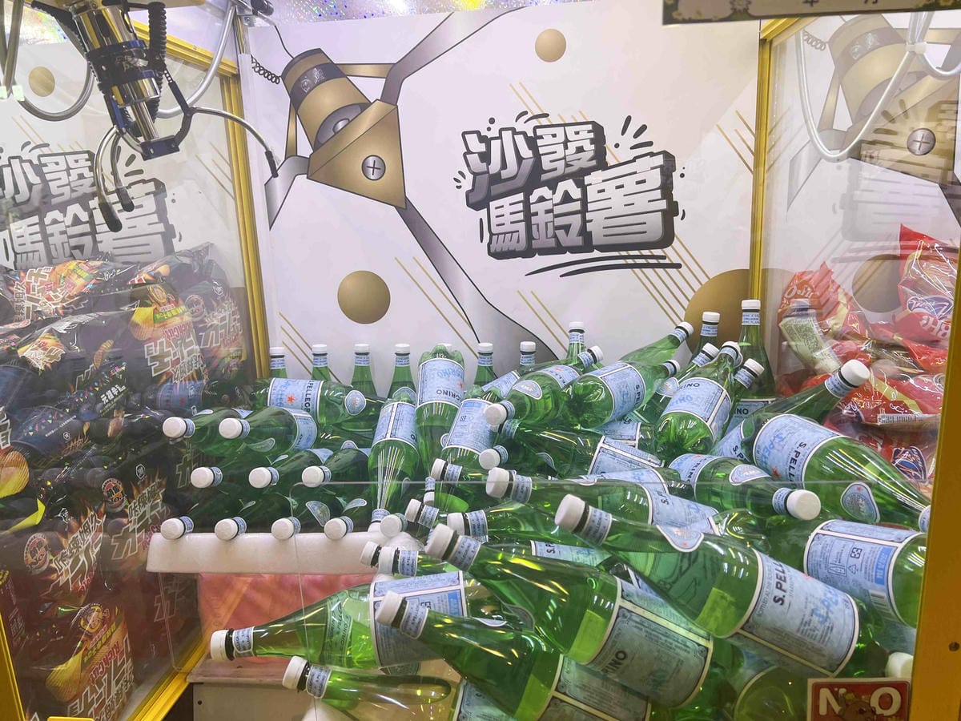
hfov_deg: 67.3
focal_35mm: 26
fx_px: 722
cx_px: 480
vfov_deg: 53.1
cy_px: 360
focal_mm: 5.7
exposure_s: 1/120
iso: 50
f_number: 1.5
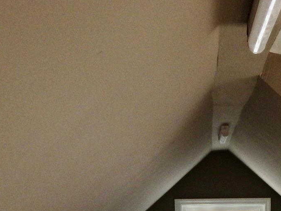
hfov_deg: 28.3
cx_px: 252
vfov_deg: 19.6
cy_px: 308
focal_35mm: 66
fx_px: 536
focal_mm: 4
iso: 125
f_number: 3
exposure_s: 1/40
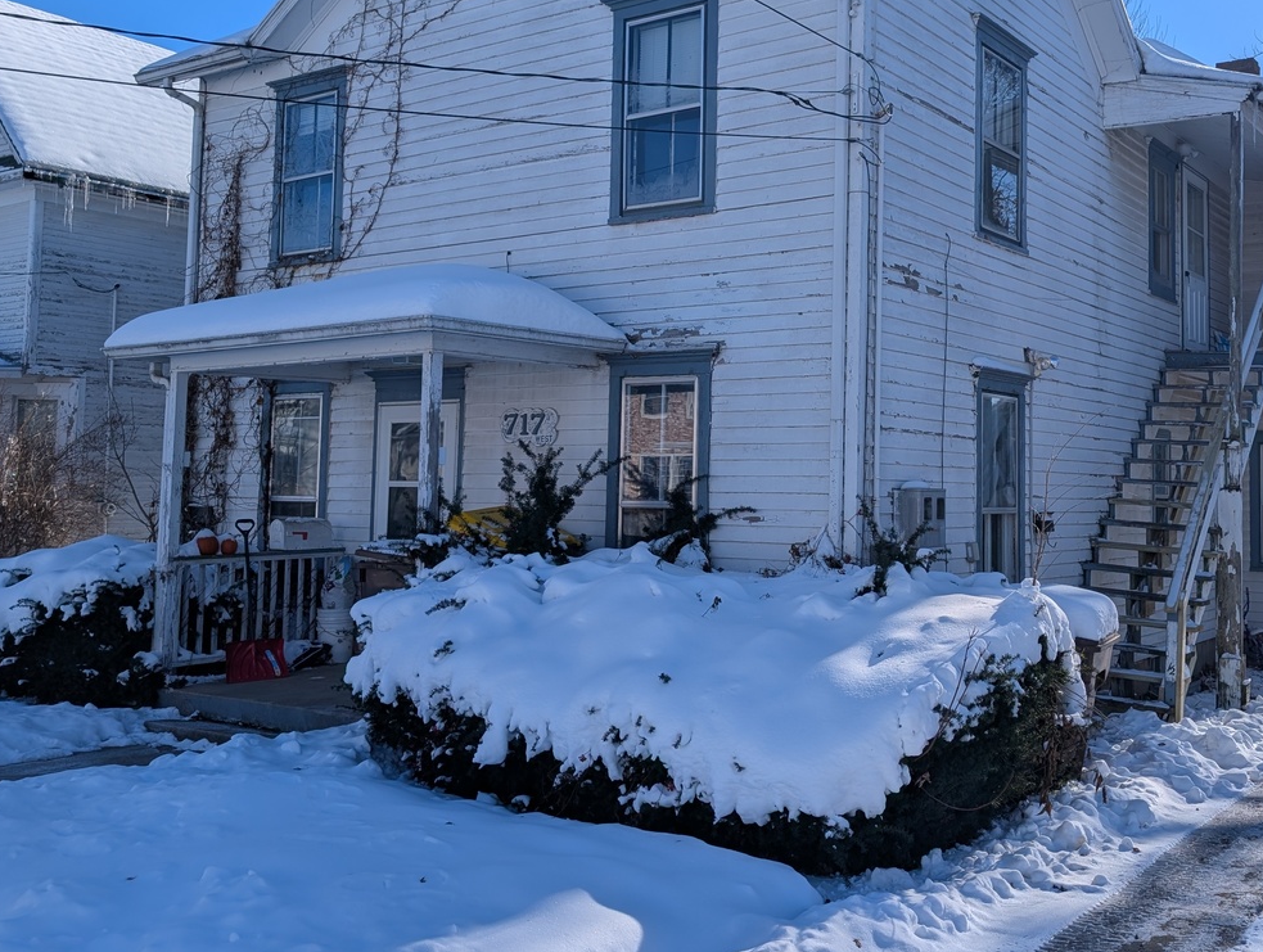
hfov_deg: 52.1
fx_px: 1279
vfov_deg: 40.7
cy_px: 394
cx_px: 780
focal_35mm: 35
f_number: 1.68
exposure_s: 1/2062
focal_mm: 6.9
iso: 21
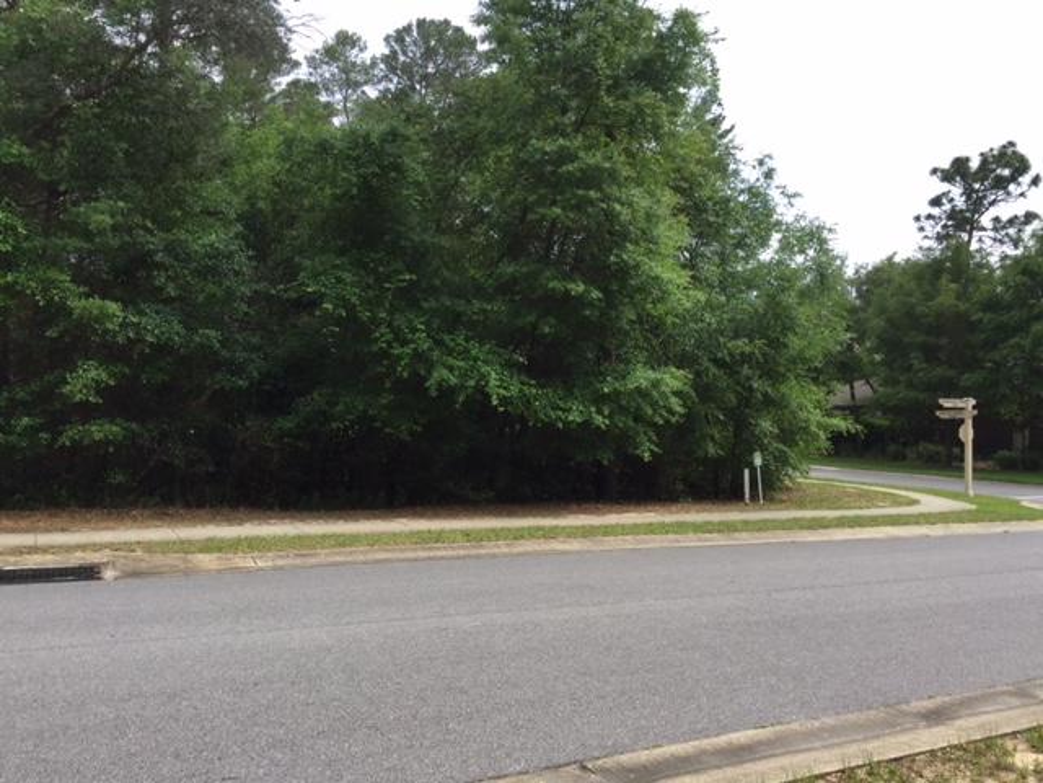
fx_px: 874
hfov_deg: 61.7
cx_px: 522
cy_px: 392
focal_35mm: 29
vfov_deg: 48.2
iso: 32
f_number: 2.2
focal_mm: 4.15
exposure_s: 1/1130
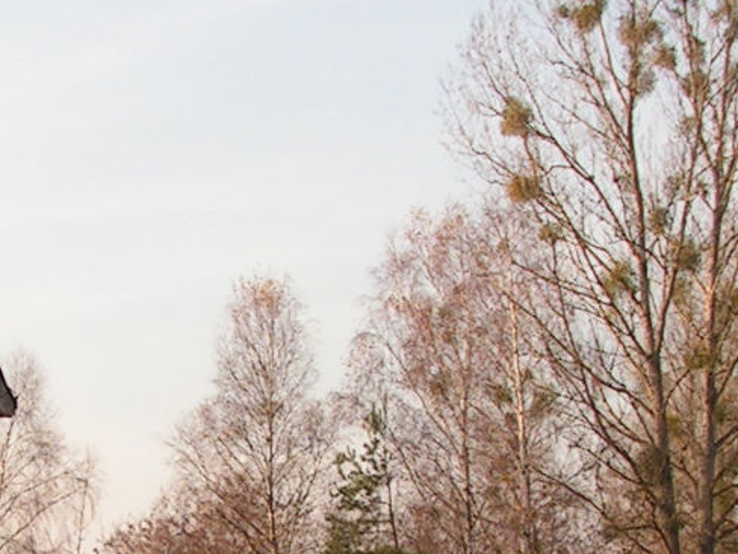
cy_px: 543
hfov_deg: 16.6
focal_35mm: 118
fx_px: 2516
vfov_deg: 12.4
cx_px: 181
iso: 64
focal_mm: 6
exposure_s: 1/400
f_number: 3.2
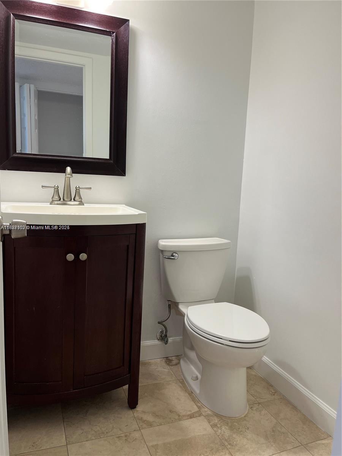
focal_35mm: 26
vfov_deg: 67.3
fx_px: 343
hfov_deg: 53.1
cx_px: 171
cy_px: 228
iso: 80
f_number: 1.6
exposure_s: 1/60
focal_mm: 5.1
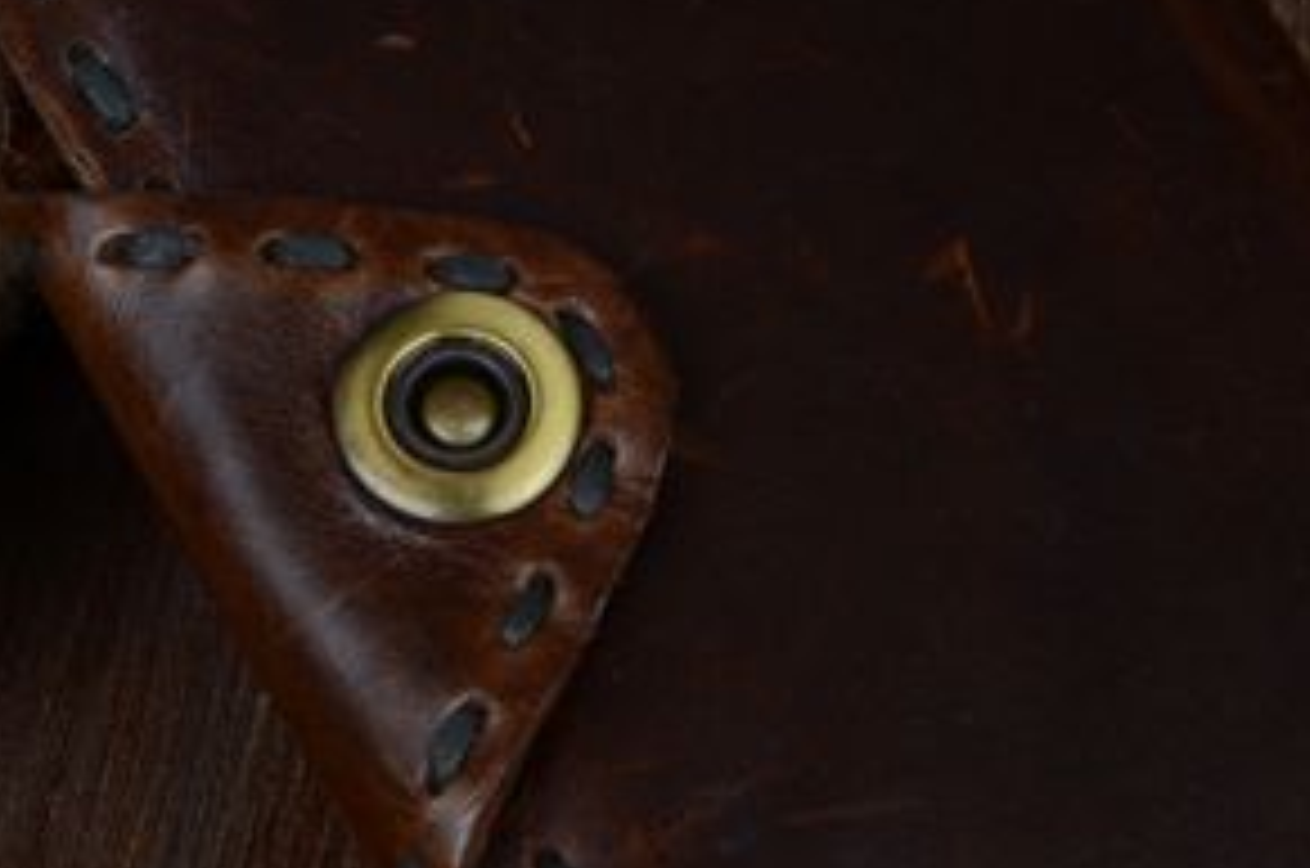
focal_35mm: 247
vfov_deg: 5.5
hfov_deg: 8.3
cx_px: 900
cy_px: 367
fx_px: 8973
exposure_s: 1/125
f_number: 9
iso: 100
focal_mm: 60
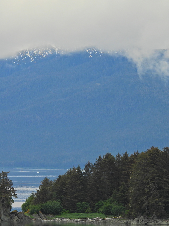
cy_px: 113
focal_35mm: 468
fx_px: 3046
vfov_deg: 4.2
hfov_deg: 3.2
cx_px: 40
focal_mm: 62.5
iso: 100
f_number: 5
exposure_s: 1/320
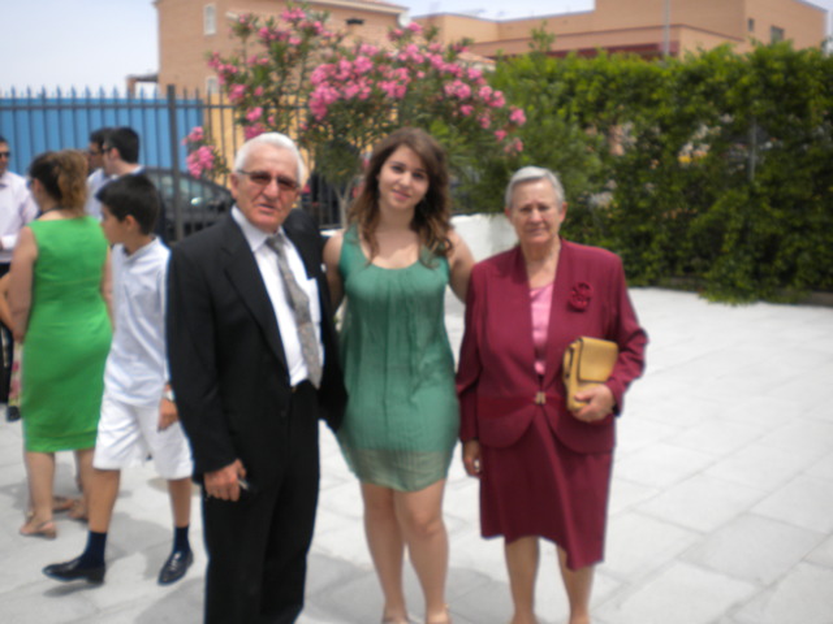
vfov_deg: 40.7
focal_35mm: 35
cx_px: 416
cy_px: 312
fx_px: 842
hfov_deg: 52.6
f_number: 4.6
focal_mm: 6.3
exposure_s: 1/532
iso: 80
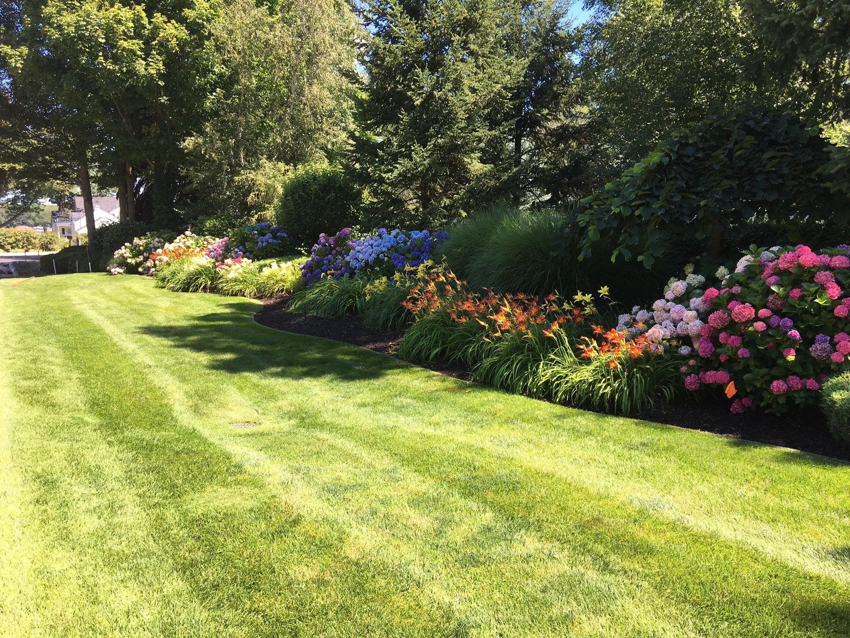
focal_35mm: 29
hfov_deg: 61.7
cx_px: 425
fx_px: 712
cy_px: 319
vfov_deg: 48.2
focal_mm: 4.15
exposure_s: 1/379
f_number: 2.2
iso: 25
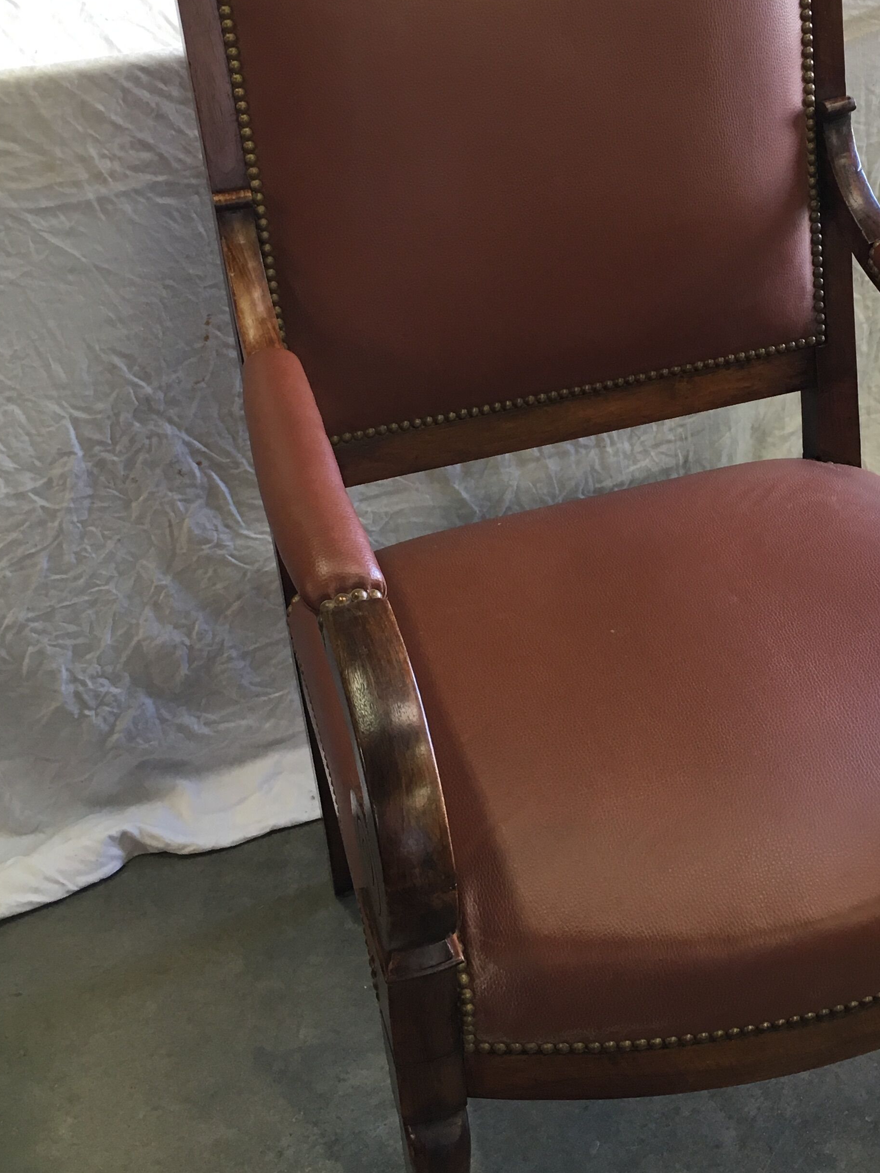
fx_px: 1627
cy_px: 495
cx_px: 570
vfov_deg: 39.6
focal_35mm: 48
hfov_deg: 30.1
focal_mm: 4.15
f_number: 2.2
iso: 50
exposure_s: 1/33
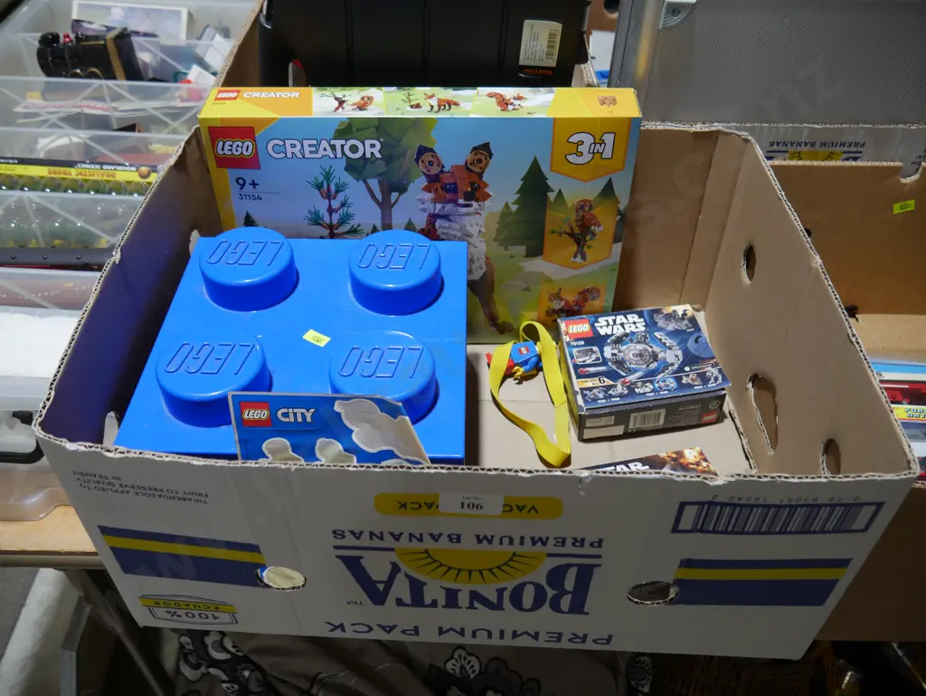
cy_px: 348
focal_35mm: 28
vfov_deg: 49.8
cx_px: 463
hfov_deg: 63.4
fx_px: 749
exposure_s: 1/80
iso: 200
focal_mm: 14
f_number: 3.5
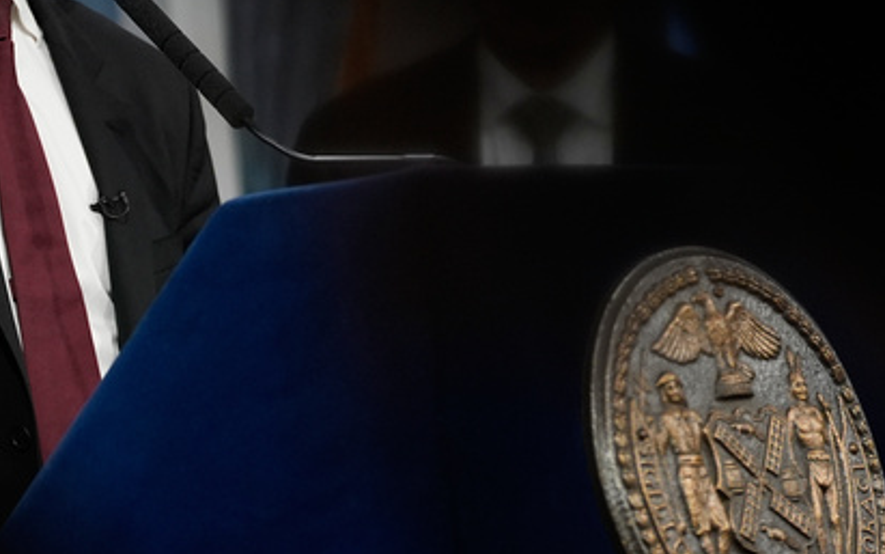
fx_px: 6368
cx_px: 291
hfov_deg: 7.9
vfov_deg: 5.0
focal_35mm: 264
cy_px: 260
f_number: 2.8
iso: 1600
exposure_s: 1/350
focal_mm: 104
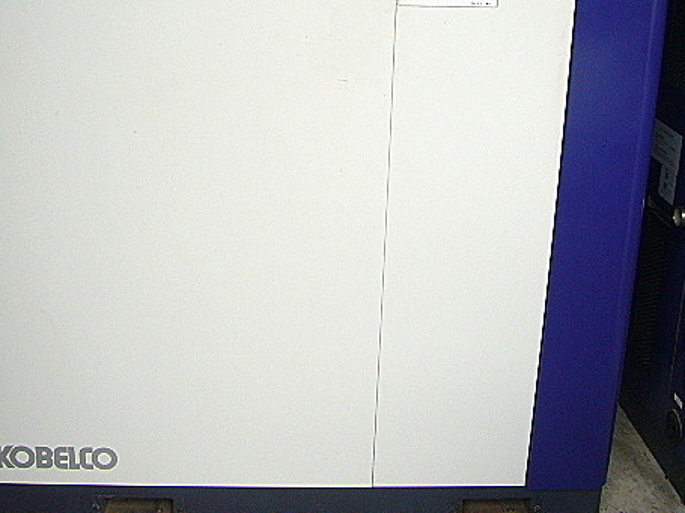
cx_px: 286
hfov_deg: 42.0
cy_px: 164
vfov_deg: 31.9
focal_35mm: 45
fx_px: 890
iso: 80
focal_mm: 4.6
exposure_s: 1/60
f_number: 2.8
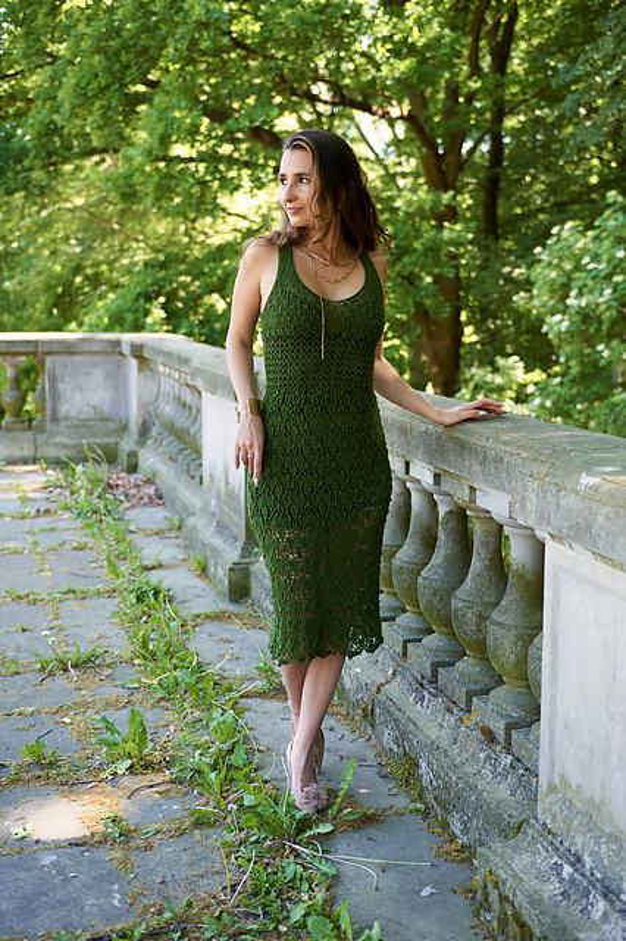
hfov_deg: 31.9
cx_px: 313
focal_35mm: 42
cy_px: 470
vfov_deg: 46.4
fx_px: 1097
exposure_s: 1/125
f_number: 3.2
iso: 200
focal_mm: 42
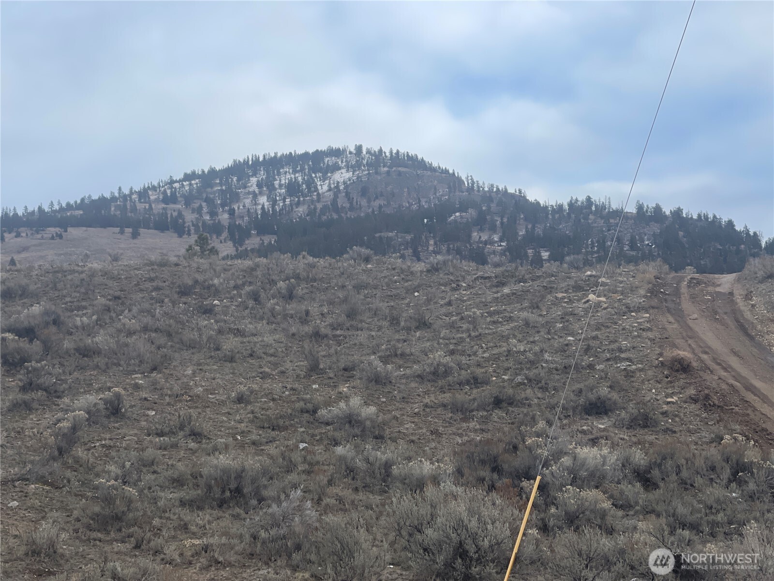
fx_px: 1431
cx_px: 387
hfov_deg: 30.3
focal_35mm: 64
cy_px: 290
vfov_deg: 22.9
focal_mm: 7.5
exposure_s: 1/576
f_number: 2.2
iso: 20
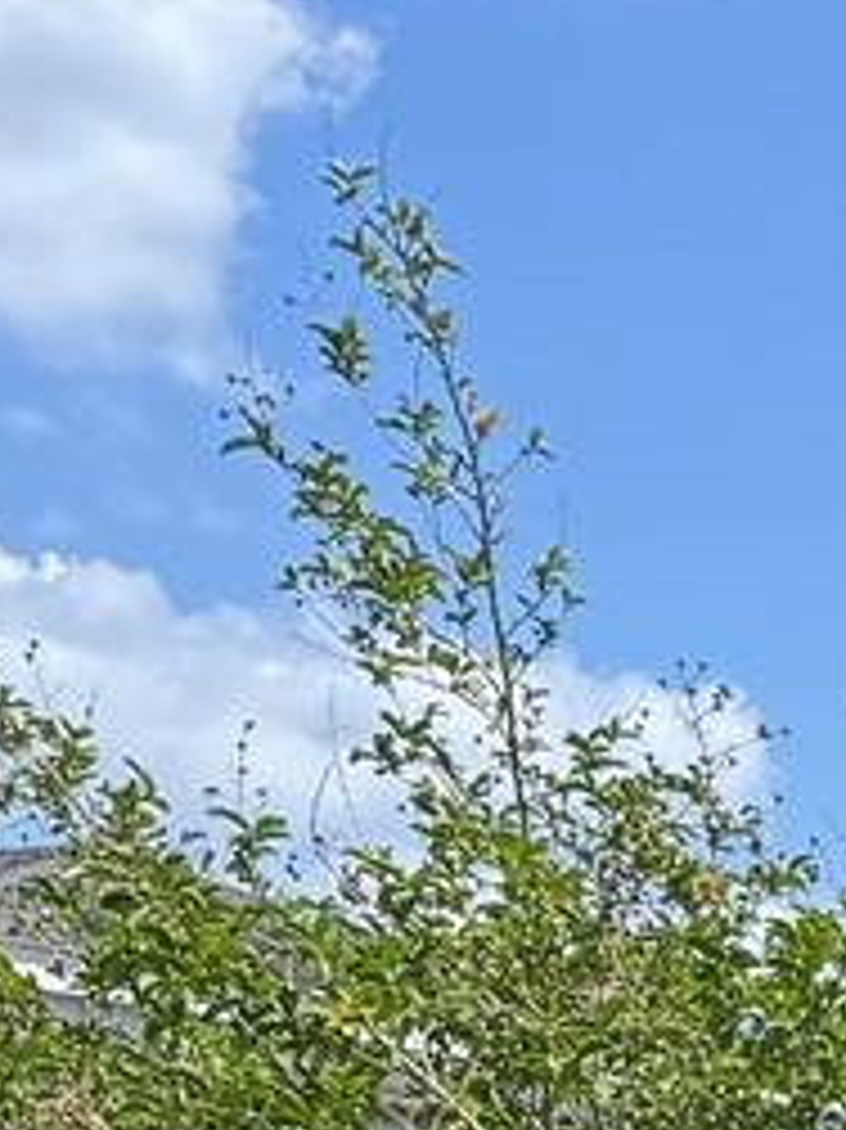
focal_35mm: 153
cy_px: 2598
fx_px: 4990
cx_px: 2493
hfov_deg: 8.3
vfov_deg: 11.1
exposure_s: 1/1597
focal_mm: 6.76
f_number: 1.78
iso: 80
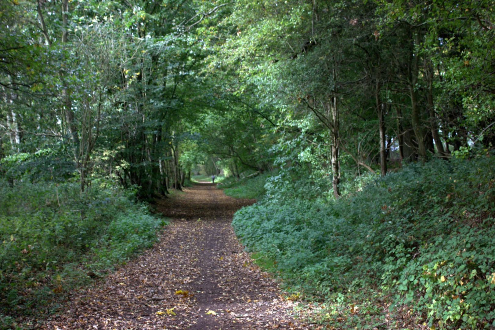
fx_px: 687
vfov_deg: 27.0
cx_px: 248
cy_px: 165
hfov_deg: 39.6
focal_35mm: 50
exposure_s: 1/60
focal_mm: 32
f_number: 4.5
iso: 100
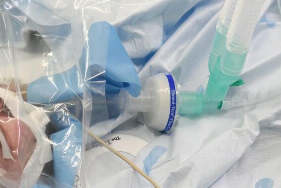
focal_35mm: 270
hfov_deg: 7.6
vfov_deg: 5.1
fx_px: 2107
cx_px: 19
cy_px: 146
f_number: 4
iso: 250
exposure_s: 1/160
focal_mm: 85
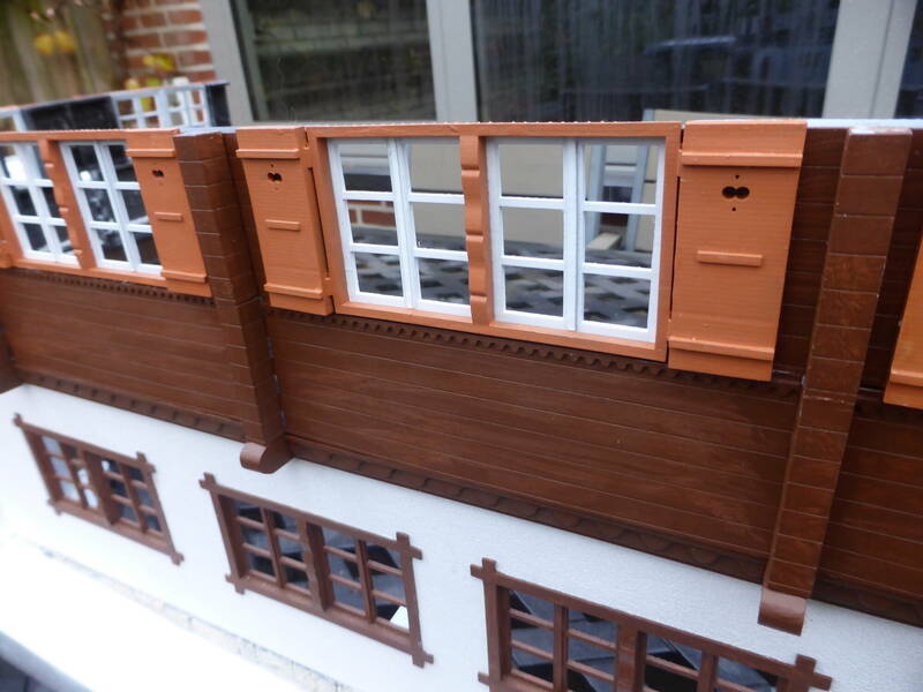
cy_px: 346
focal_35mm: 24
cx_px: 462
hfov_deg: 71.6
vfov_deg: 56.8
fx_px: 640
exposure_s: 1/60
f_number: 3.3
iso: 200
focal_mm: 4.3
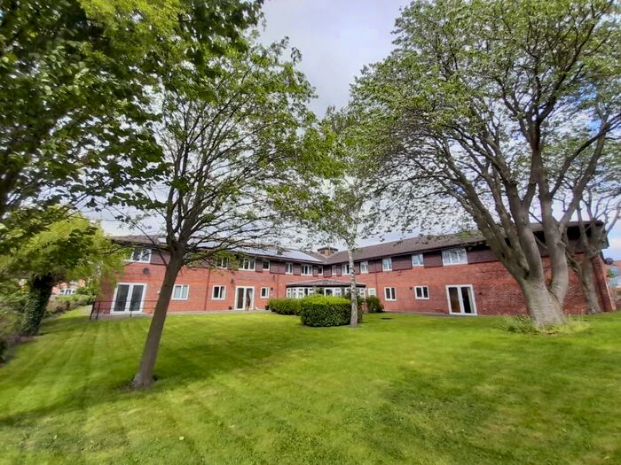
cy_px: 232
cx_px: 310
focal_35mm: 13
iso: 40
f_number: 2.2
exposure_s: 1/546
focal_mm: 1.13
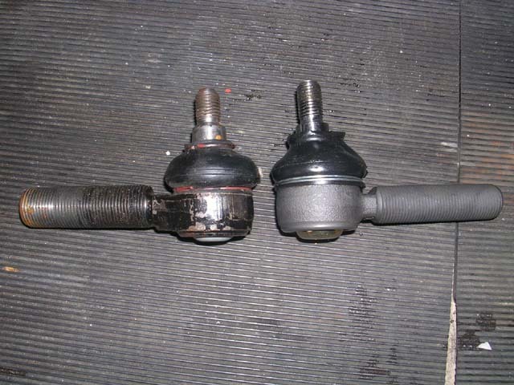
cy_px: 192
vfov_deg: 37.7
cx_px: 257
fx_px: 564
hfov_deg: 49.0
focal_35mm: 38
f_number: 5.6
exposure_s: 1/60.1
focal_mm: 5.8
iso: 50
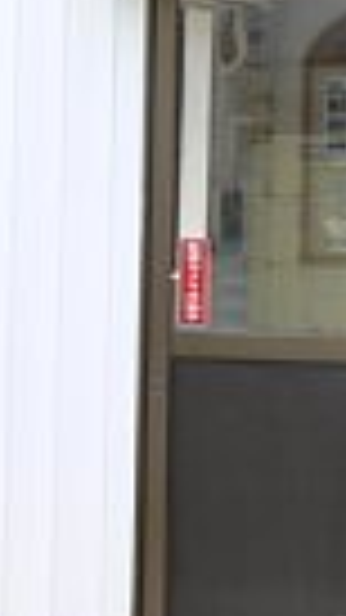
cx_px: 571
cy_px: 63
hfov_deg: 8.1
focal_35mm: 146
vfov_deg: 14.6
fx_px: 2383
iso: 80
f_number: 4.5
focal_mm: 9.8
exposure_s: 1/125
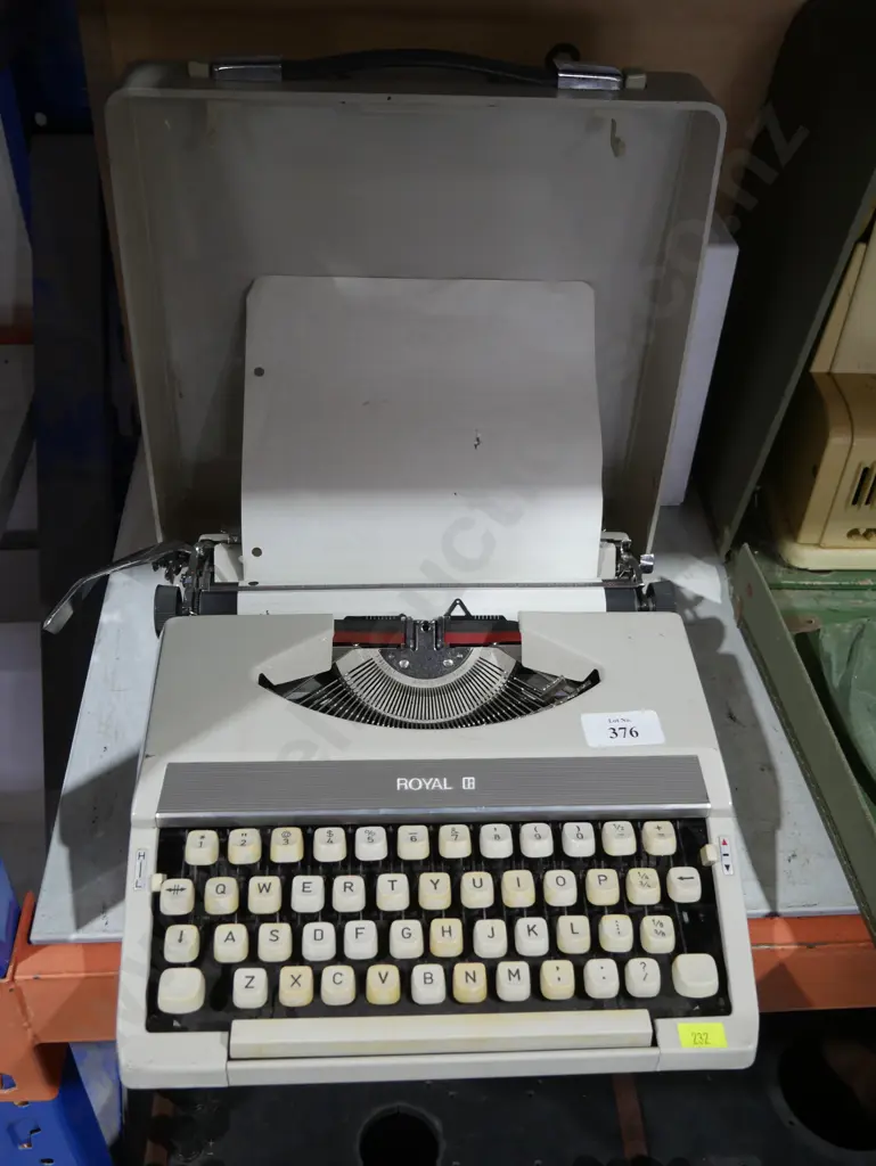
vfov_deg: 53.9
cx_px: 438
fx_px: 1146
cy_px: 583
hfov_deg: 41.8
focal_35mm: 34
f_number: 4
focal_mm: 17
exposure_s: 1/60
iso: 500
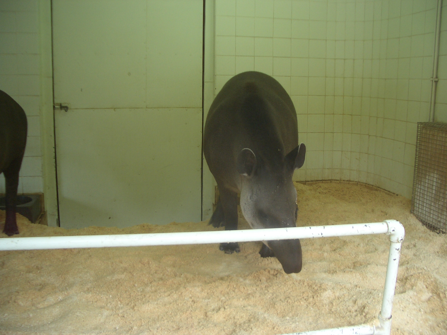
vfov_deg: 40.7
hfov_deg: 52.6
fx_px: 452
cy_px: 168
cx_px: 224
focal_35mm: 35
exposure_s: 1/80
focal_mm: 5.8
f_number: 2.6
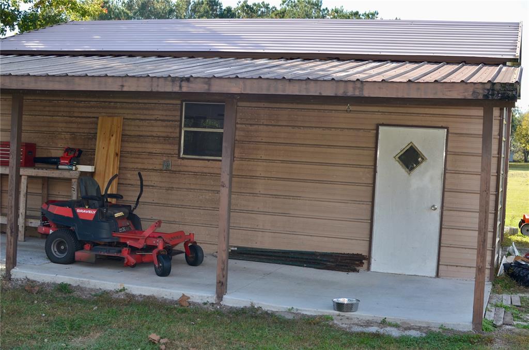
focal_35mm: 52
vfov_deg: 25.6
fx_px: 770
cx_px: 264
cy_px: 175
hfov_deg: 37.9
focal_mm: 35
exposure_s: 1/250
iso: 110
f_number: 4
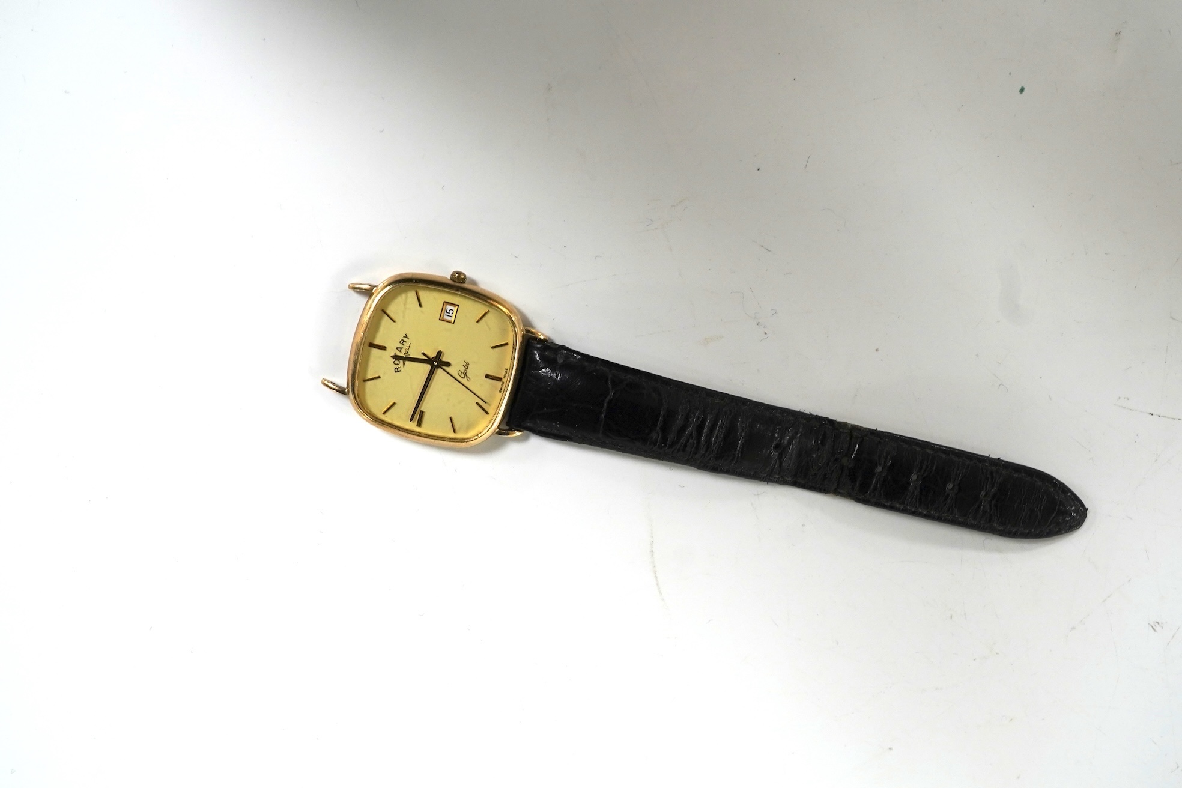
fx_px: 1477
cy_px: 394
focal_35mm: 45
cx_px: 591
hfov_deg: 43.6
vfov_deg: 29.9
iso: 500
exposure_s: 1/40
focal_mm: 30
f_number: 11
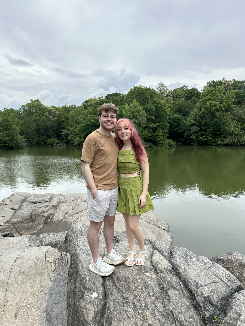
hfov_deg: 56.8
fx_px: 226
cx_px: 122
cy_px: 163
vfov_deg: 71.6
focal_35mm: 24
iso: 80
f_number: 1.78
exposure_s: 1/2732
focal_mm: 6.86
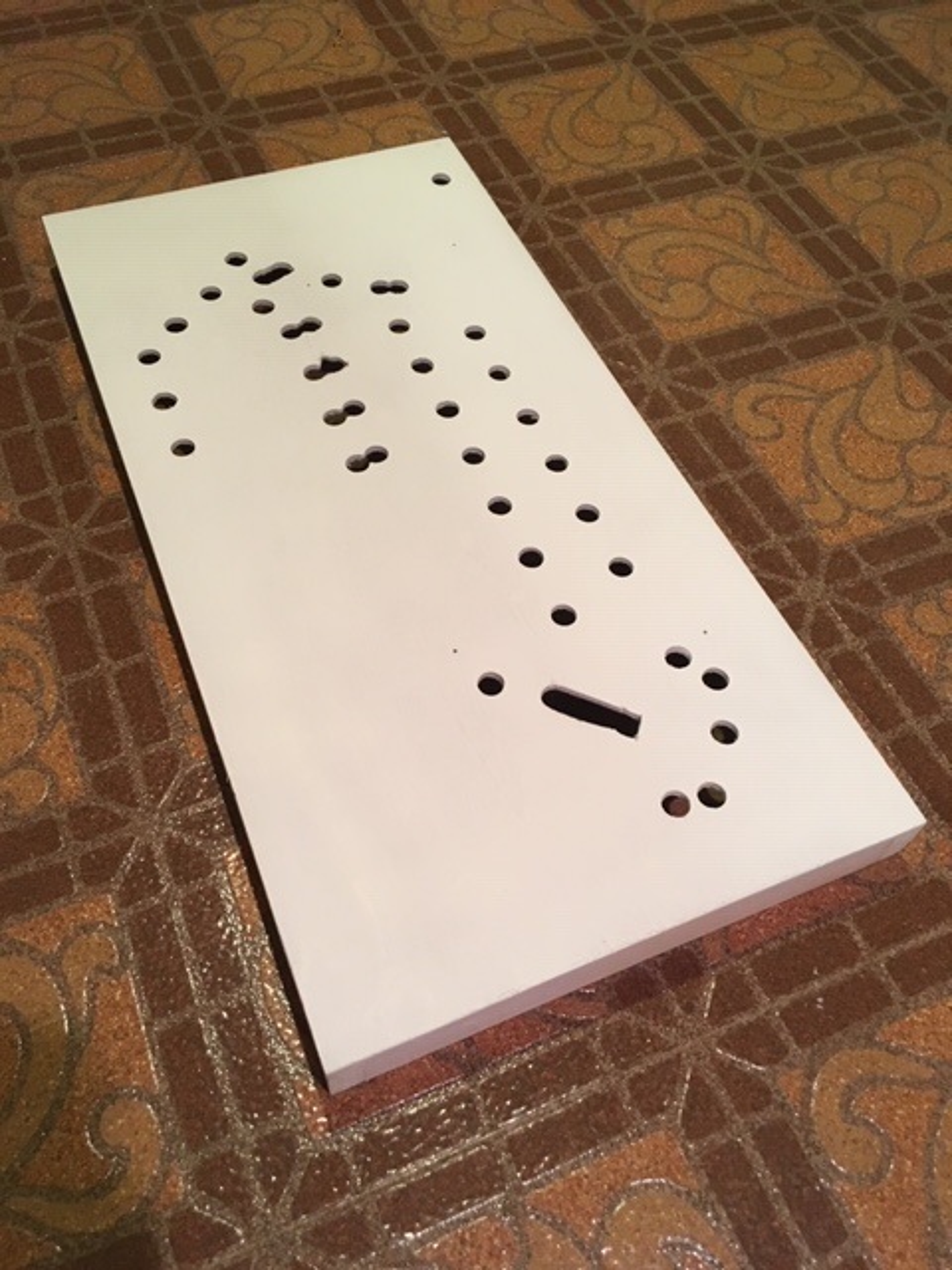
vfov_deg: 61.7
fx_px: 1063
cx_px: 476
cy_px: 635
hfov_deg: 48.2
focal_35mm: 29
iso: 200
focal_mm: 4.15
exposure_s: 1/20
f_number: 2.2
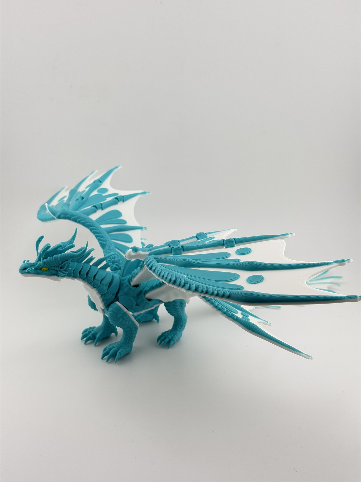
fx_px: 667
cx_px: 180
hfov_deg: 30.3
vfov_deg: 39.7
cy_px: 241
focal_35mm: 48
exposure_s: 1/2033
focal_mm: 6.76
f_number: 1.78
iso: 64
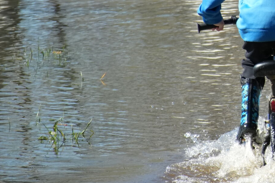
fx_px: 9181
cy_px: -28
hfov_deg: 1.7
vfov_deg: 1.1
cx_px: 380
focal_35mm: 1202
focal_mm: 253
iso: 640
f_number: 7.1
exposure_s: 1/1250
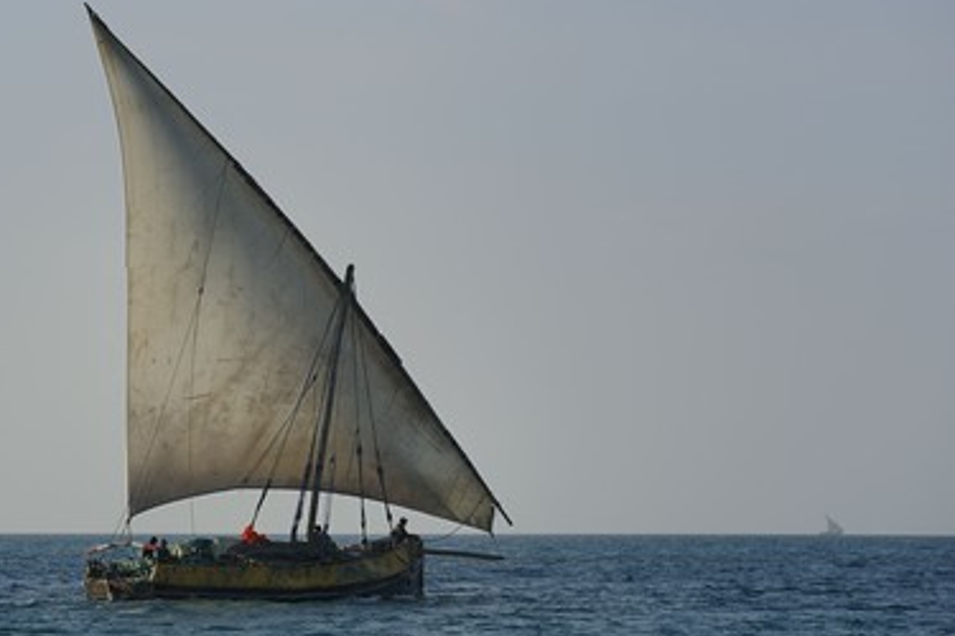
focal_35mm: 224
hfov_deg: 9.2
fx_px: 5942
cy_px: 318
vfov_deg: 6.1
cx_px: 423
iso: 200
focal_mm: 200
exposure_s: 1/640
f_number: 8
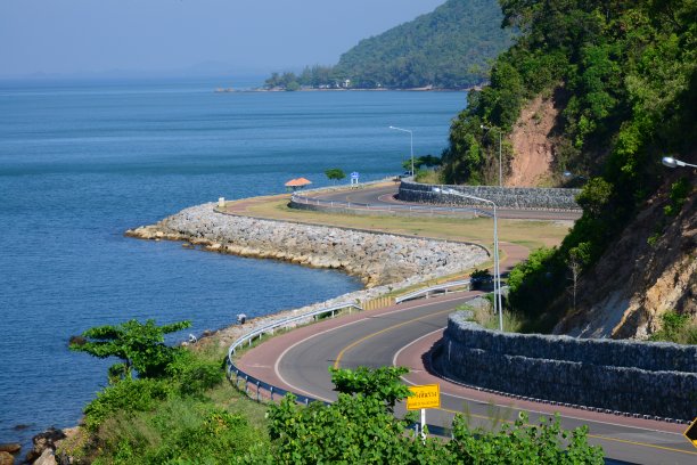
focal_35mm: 120
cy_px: 232
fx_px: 2323
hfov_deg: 17.1
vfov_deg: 11.4
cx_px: 348
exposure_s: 1/125
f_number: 22
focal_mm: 120
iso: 500
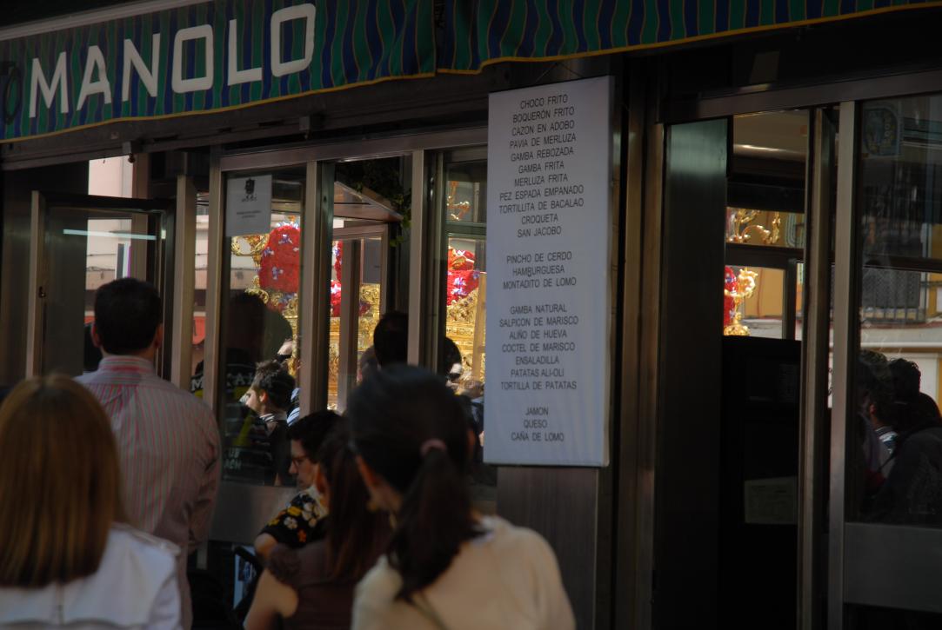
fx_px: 2751
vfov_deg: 13.1
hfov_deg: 19.4
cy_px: 315
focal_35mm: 105
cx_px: 471
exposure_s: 1/80
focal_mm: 70
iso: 100
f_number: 4.5
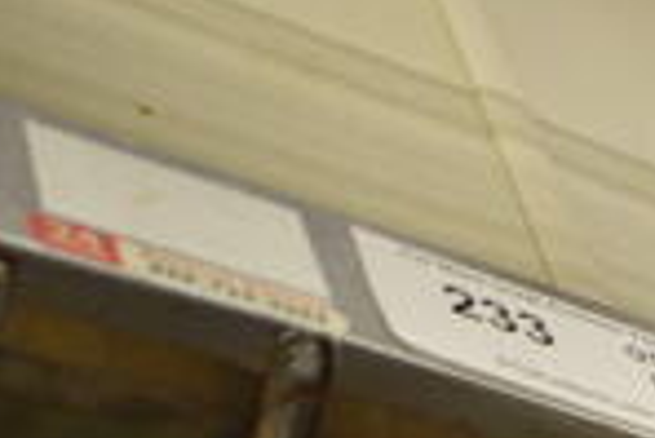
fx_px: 2022
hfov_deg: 17.6
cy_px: 810
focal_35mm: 111
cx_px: 774
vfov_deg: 11.4
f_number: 3.5
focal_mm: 18
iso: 800
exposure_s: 1/250
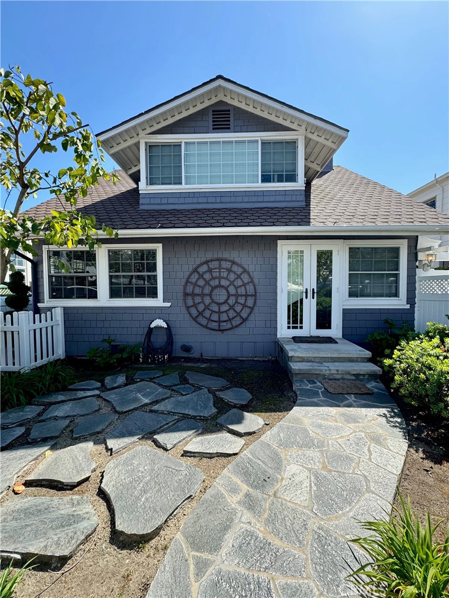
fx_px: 242
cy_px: 299
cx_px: 224
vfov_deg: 102.1
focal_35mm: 14
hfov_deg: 85.7
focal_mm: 2.22
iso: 50
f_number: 2.2
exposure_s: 1/541
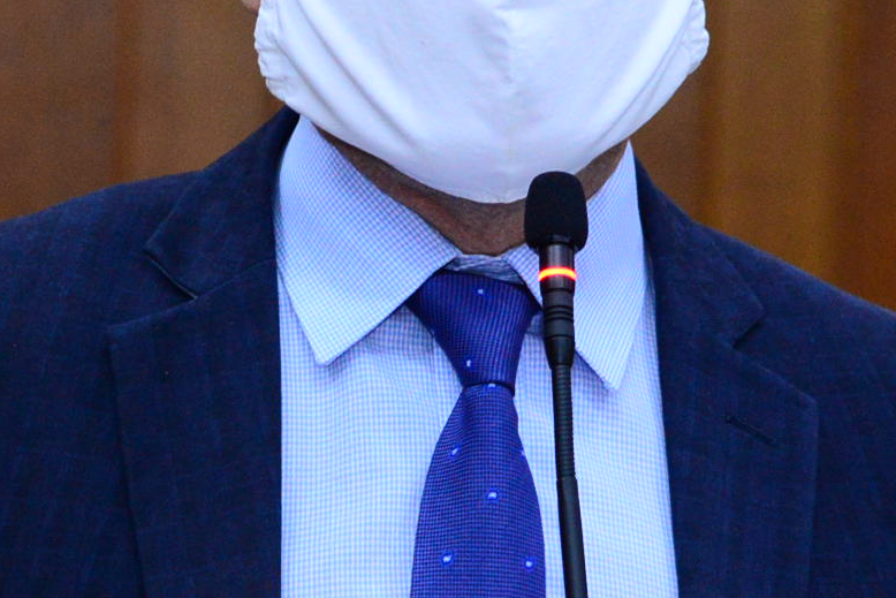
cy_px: 374
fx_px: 9434
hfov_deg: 5.4
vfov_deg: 3.6
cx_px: 417
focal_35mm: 379
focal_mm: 98
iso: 2500
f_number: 5
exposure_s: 1/80
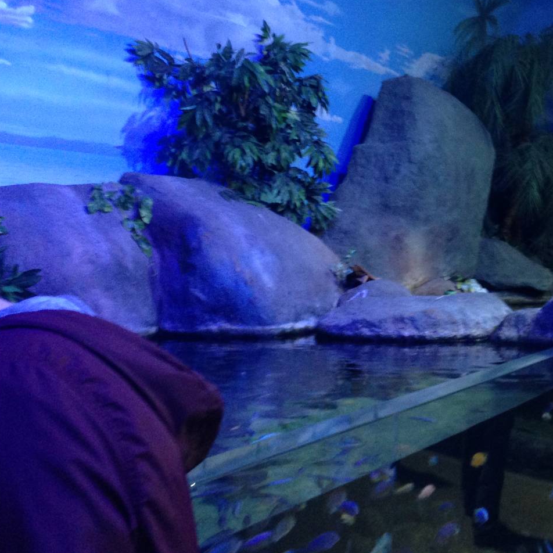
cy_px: 212
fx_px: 886
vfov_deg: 34.5
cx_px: 419
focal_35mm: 49
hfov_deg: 33.9
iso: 200
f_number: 2.4
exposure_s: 1/20
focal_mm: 4.12
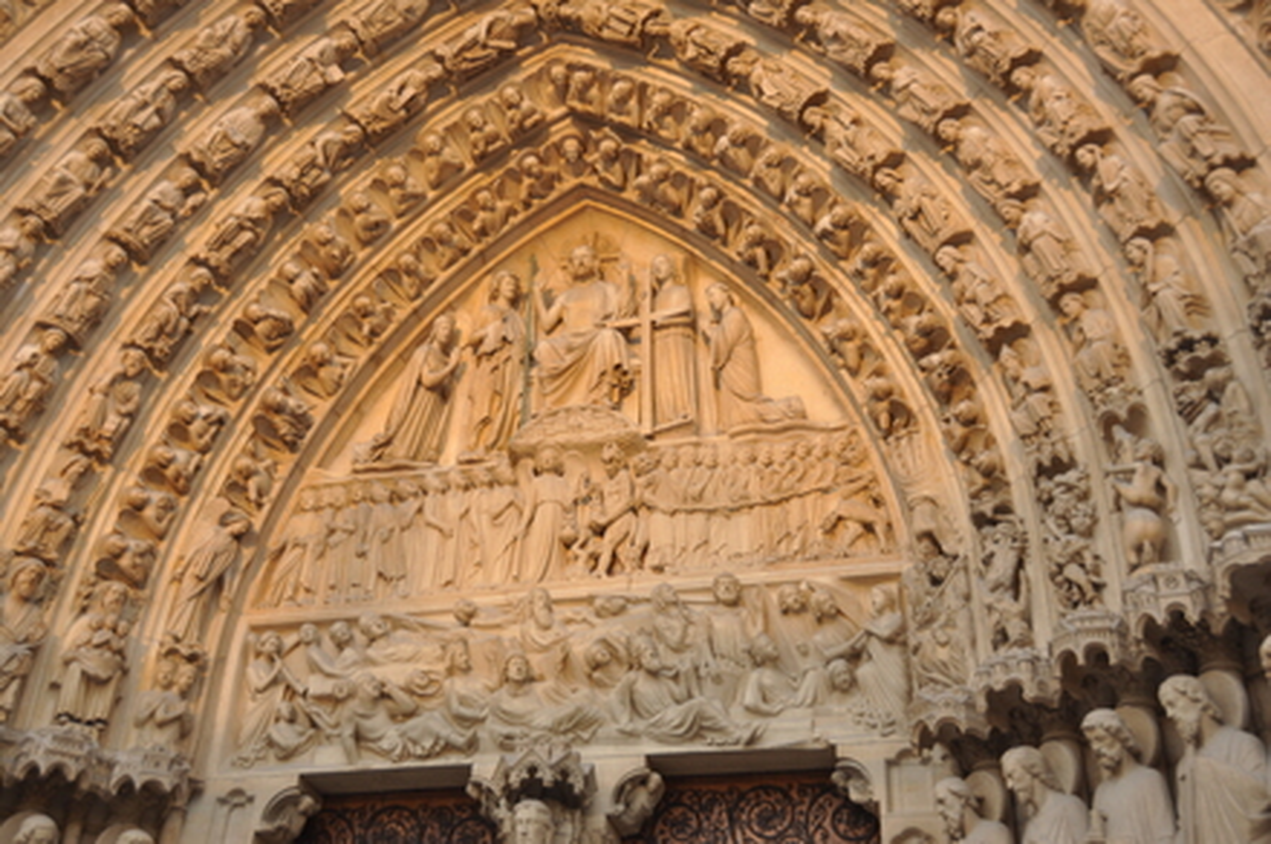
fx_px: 1481
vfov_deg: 31.8
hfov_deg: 46.5
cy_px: 422
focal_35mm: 42
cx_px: 636
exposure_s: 1/60
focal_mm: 28
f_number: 4
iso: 200
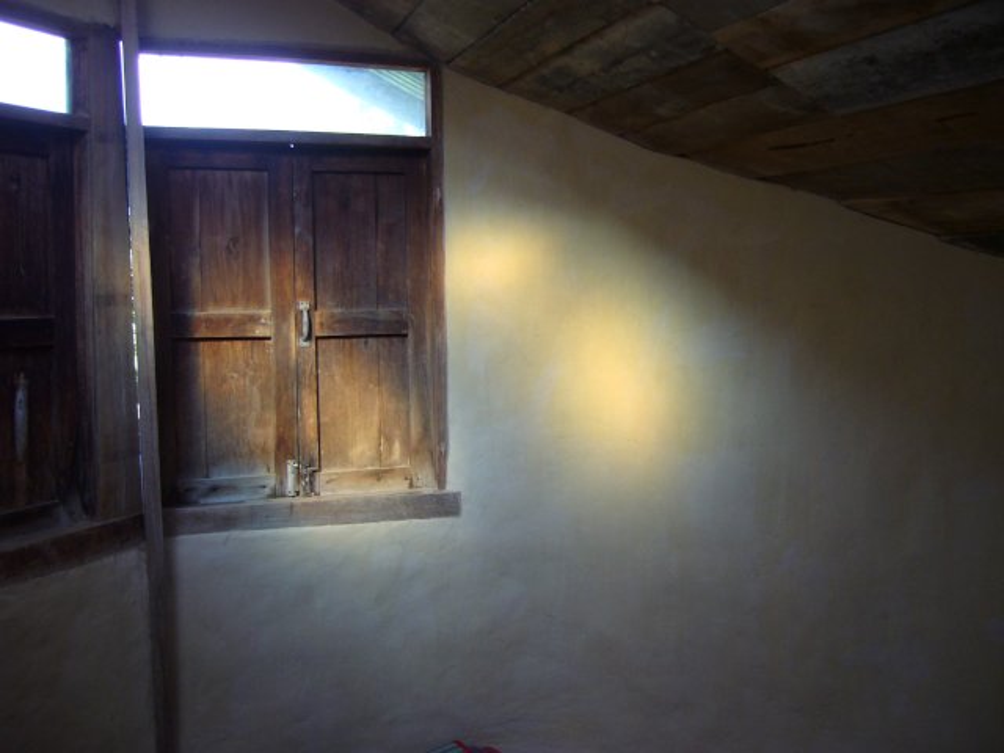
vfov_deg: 40.7
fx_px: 1015
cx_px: 502
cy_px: 376
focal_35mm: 35
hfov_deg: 52.6
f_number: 2.8
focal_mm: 5.8
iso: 100
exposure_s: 1/60
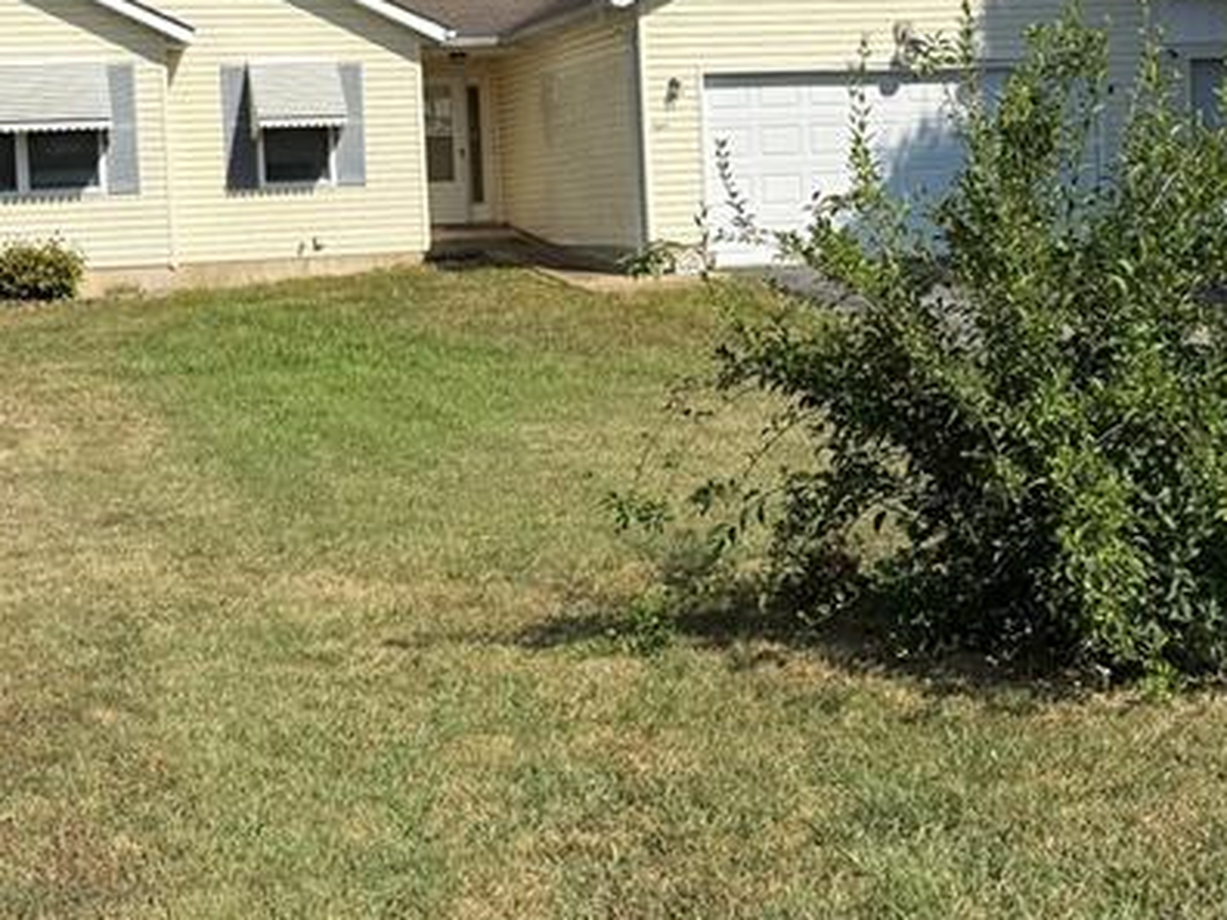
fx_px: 2198
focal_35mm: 62
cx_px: 614
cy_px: 276
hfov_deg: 31.2
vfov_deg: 23.5
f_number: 1.78
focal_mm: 6.76
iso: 80
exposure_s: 1/5714
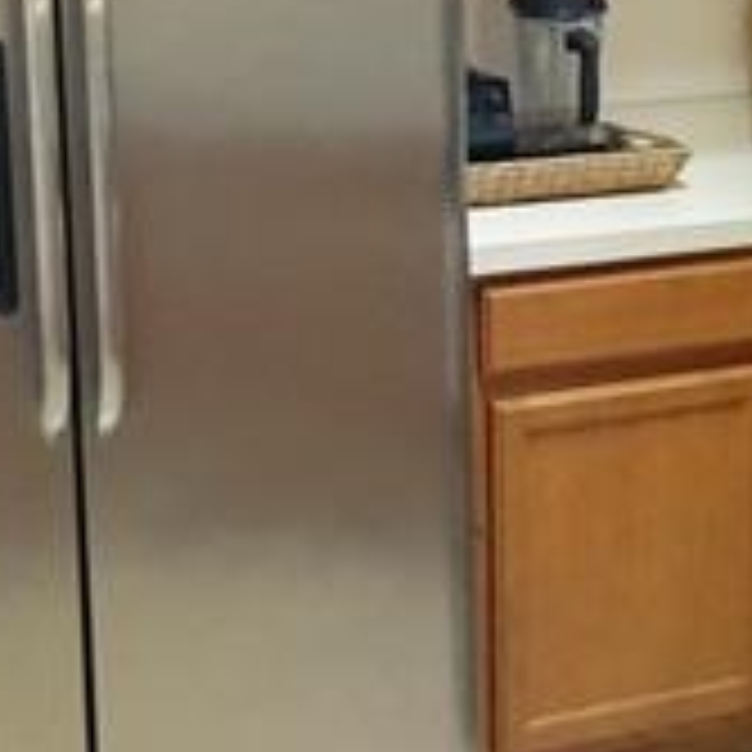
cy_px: 257
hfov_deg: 17.5
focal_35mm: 98
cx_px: 657
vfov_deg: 17.7
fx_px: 2409
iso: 80
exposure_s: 1/10
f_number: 2.2
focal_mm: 4.15
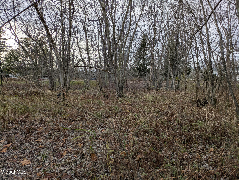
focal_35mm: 25
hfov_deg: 69.4
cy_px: 90
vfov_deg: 54.9
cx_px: 120
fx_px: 173
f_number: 1.89
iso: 43
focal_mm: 5.43
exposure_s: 1/740
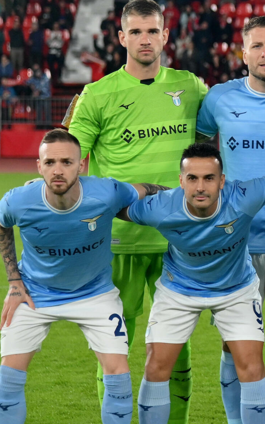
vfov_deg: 9.0
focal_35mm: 233
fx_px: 2693
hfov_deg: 5.6
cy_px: 230
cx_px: 414
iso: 1600
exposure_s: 1/1250
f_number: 4.5
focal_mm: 105
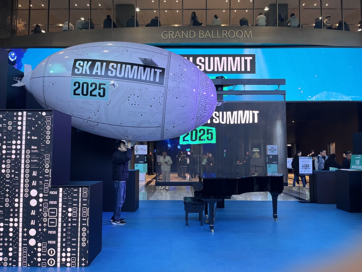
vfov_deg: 53.1
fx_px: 272
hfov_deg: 67.3
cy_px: 136
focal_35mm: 26
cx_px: 181
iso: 100
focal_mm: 5.1
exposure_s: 1/120
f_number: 1.6
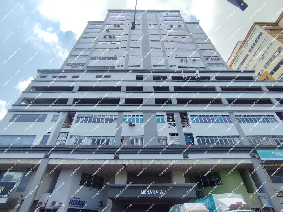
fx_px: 131
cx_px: 142
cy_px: 106
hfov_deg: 94.5
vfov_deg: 78.1
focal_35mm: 16
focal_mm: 1.65
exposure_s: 1/1997
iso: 50
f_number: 2.2
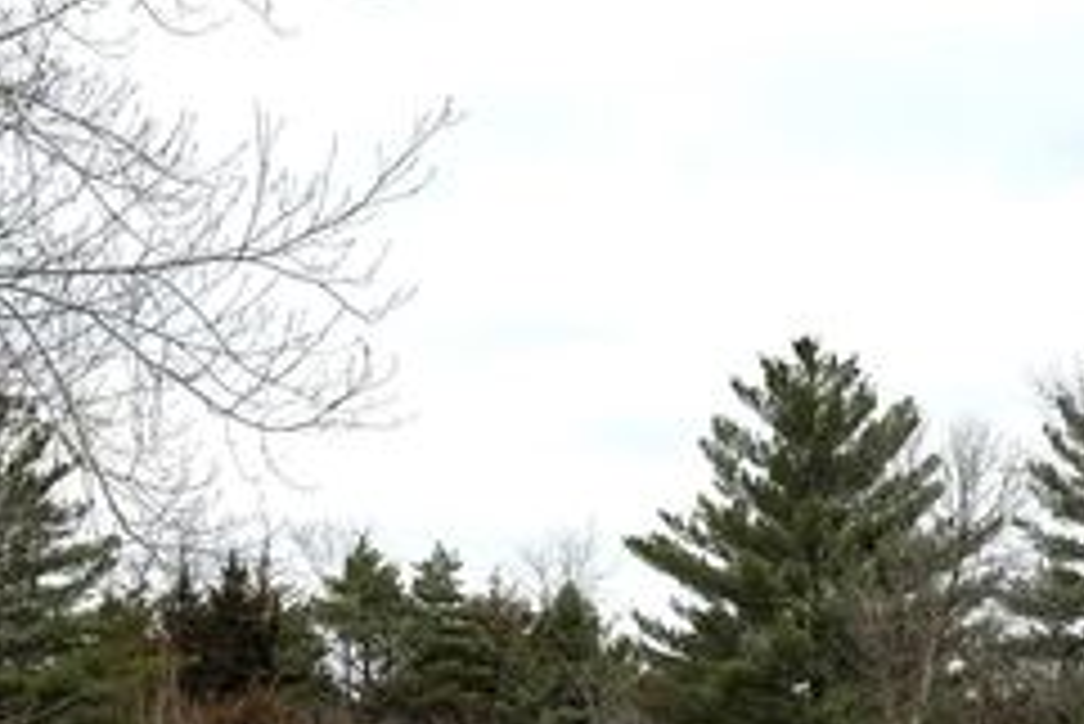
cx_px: 396
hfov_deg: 18.9
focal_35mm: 108
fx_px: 3254
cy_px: 614
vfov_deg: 12.6
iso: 64
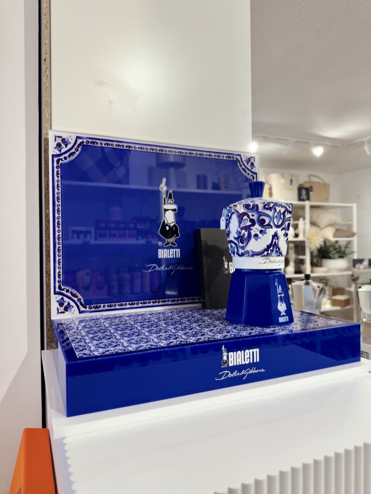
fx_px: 343
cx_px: 186
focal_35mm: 24
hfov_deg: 56.8
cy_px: 247
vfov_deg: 71.6
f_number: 1.78
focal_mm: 6.76
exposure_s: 1/50
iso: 100
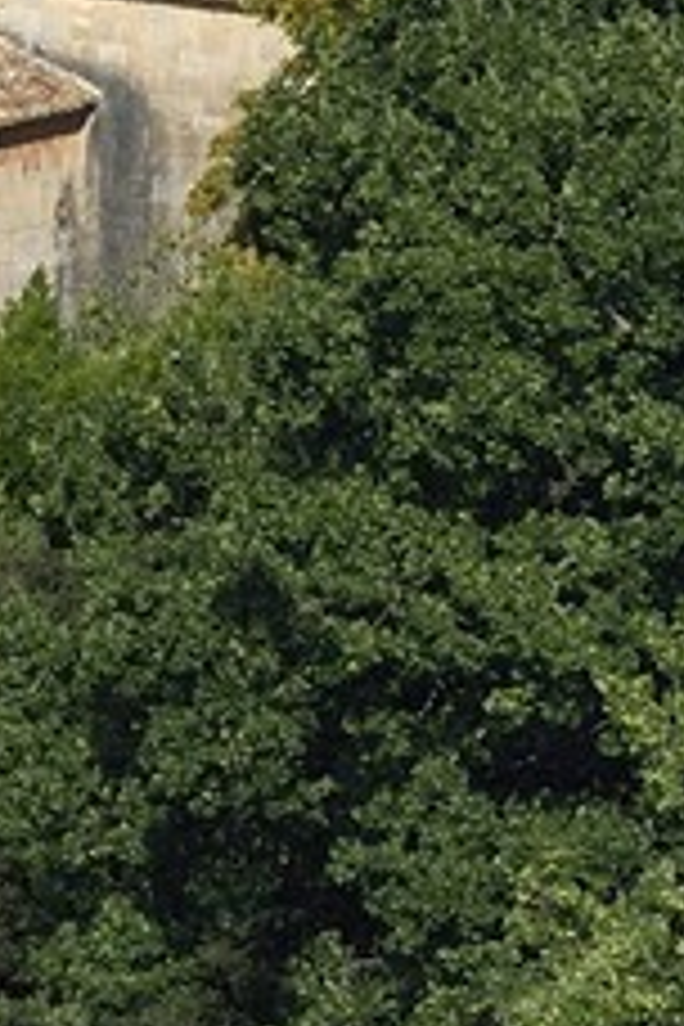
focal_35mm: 1088
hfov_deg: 1.3
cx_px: -2192
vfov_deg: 1.9
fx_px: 31006
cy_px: -554
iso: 200
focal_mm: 155
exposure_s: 1/320
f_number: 13
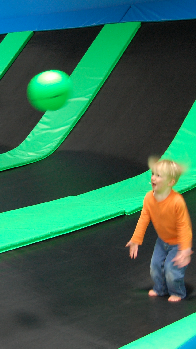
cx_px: 35
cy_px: 174
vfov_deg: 33.8
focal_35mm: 62
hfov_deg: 19.2
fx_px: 573
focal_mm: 26
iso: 800
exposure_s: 1/25
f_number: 4.2
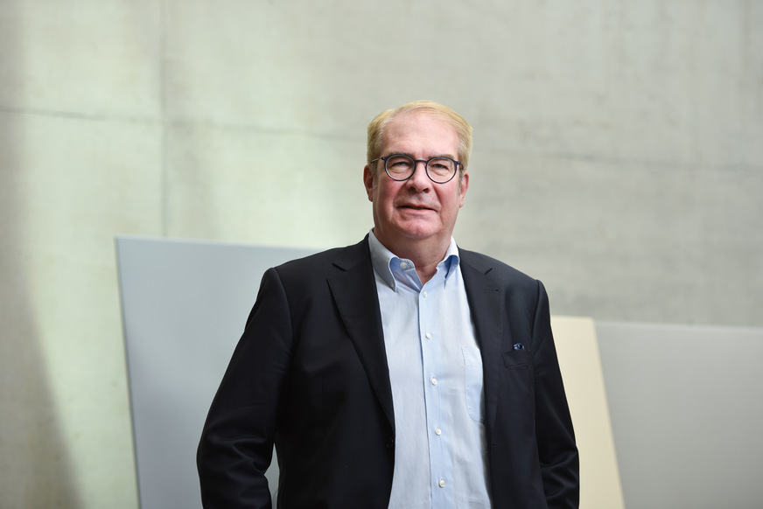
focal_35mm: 125
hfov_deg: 16.4
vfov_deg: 11.0
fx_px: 2650
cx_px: 382
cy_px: 254
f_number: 3.2
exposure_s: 1/100
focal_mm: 125
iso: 125
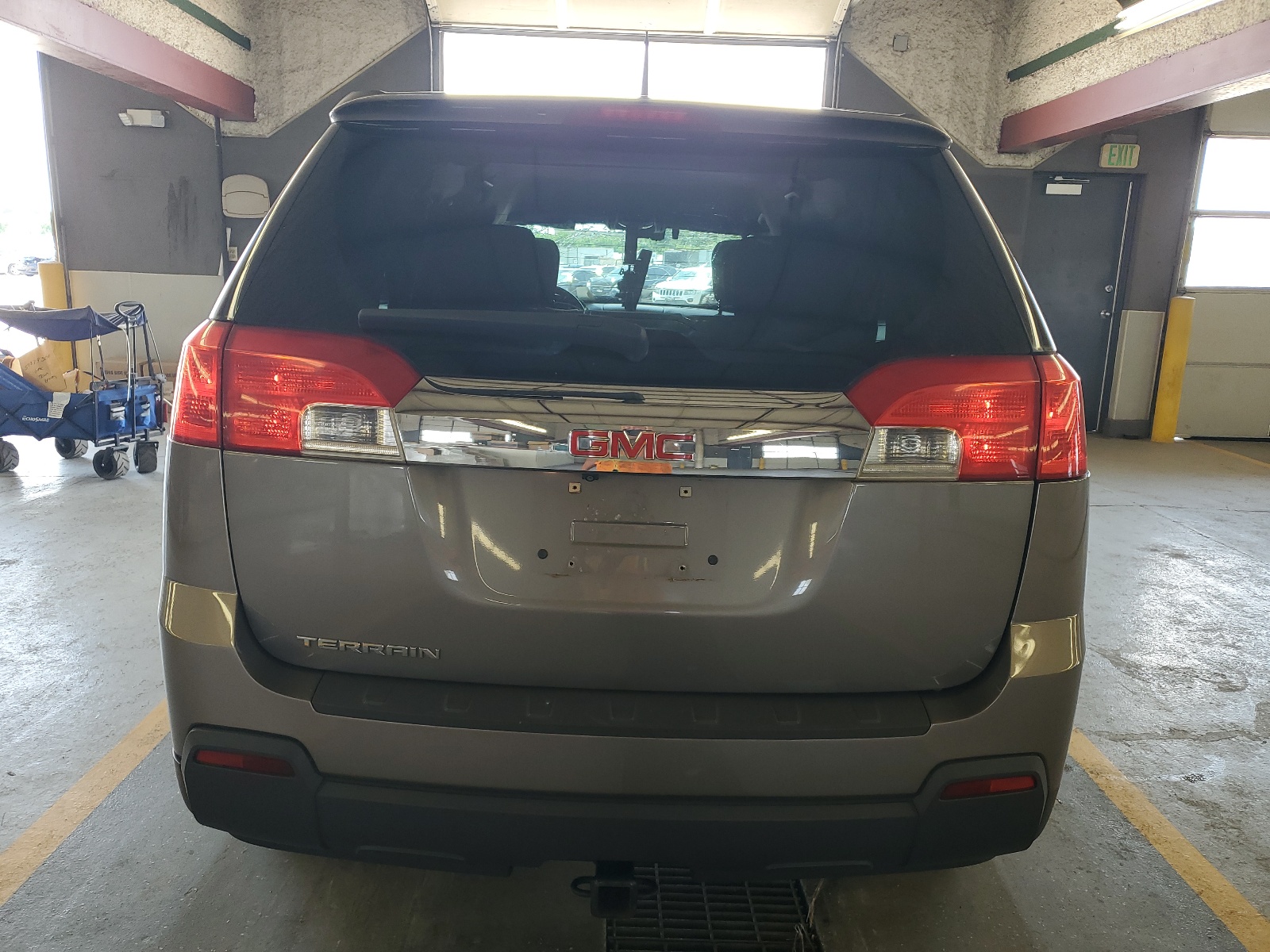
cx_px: 635
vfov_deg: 53.1
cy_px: 476
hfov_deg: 67.3
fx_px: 954
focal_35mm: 26
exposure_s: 1/120
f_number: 1.5
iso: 54
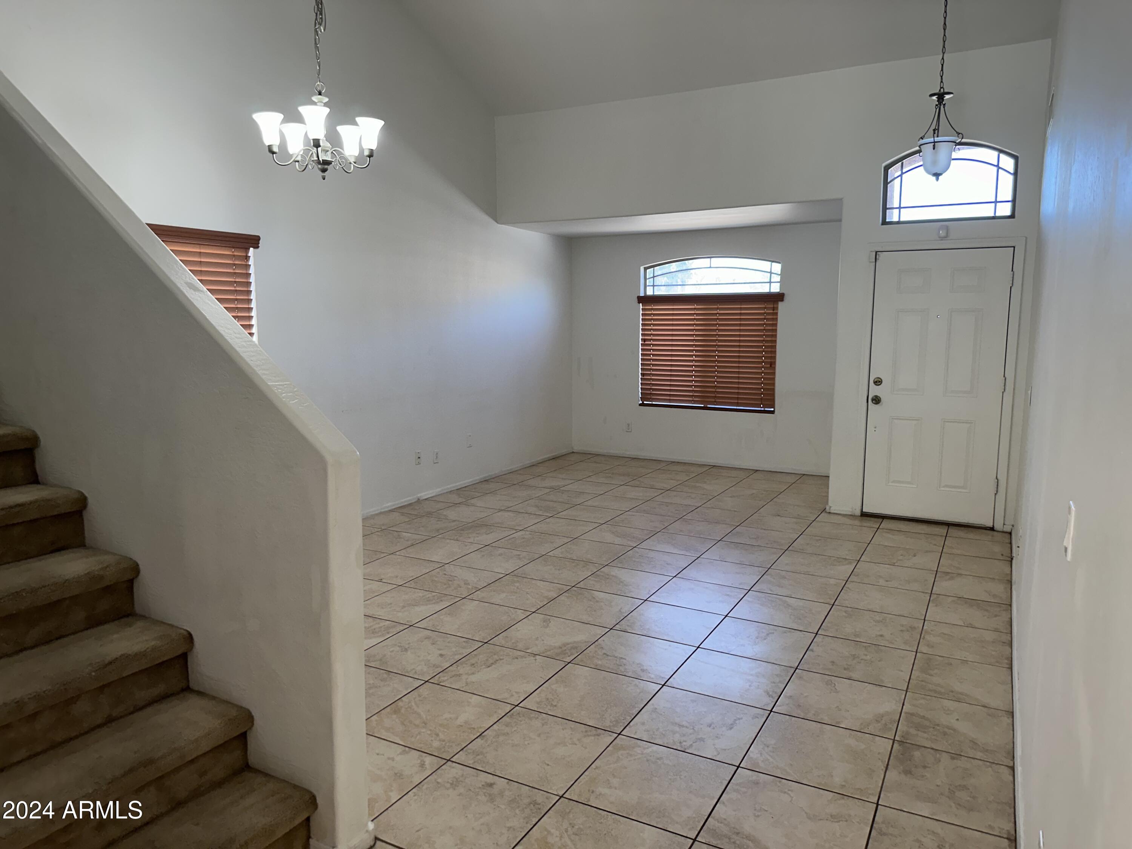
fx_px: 785
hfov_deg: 71.6
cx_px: 566
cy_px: 424
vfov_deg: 56.8
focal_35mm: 24
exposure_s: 1/120
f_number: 1.78
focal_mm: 6.86
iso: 125
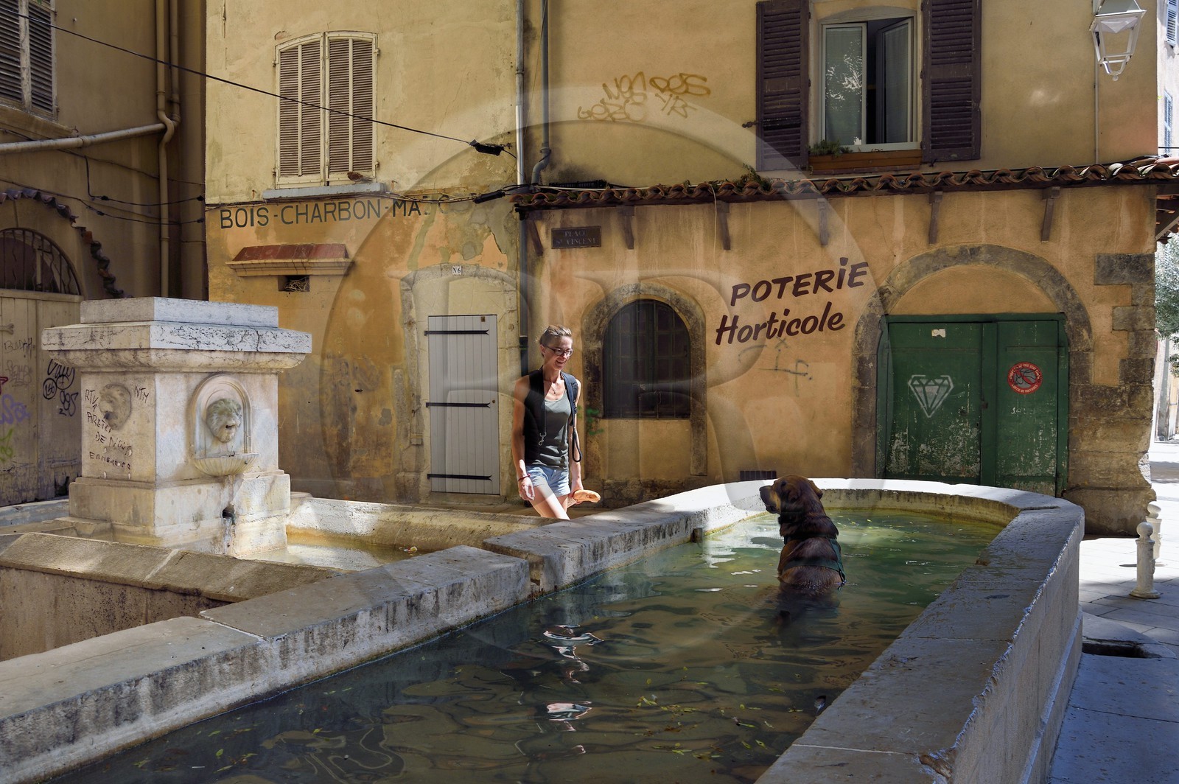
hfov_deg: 58.8
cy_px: 392
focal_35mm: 32
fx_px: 1047
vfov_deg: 41.0
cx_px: 590
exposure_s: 1/160
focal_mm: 32
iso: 400
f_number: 13
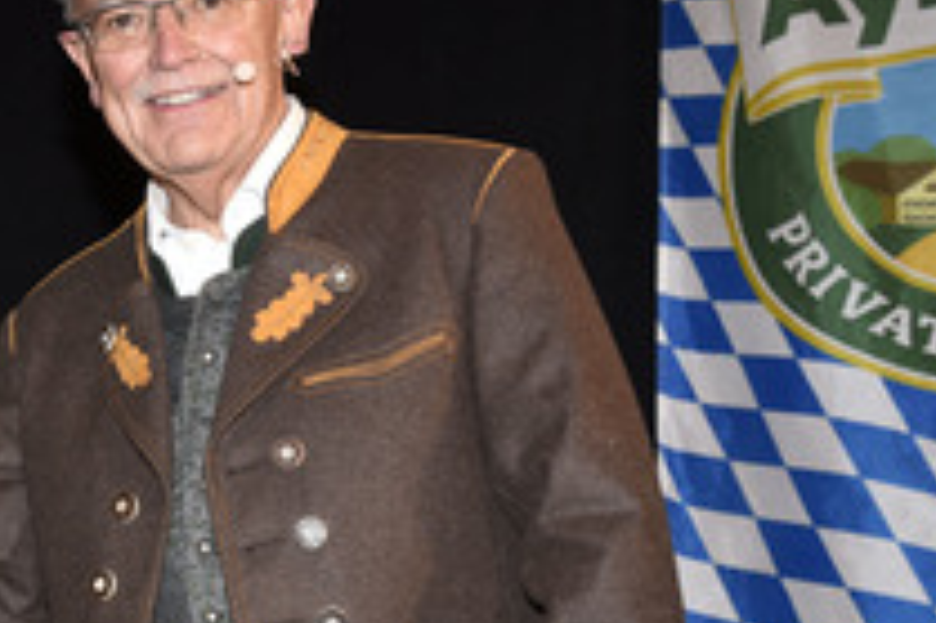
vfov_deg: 14.3
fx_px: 2468
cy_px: 502
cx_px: -2
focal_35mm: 95
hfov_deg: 20.8
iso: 640
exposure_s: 1/125
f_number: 6.3
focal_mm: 44
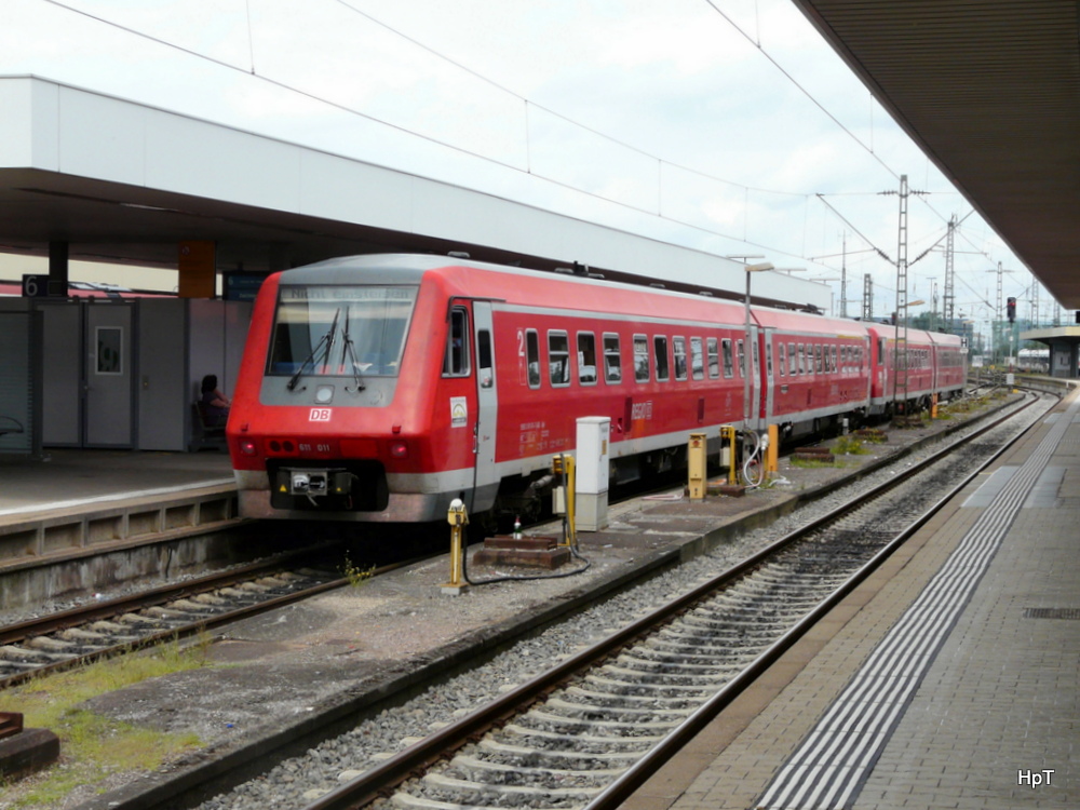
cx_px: 540
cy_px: 405
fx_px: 1997
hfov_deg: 30.3
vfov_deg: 22.9
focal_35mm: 64
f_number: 5.6
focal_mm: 10.5
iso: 100
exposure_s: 1/250
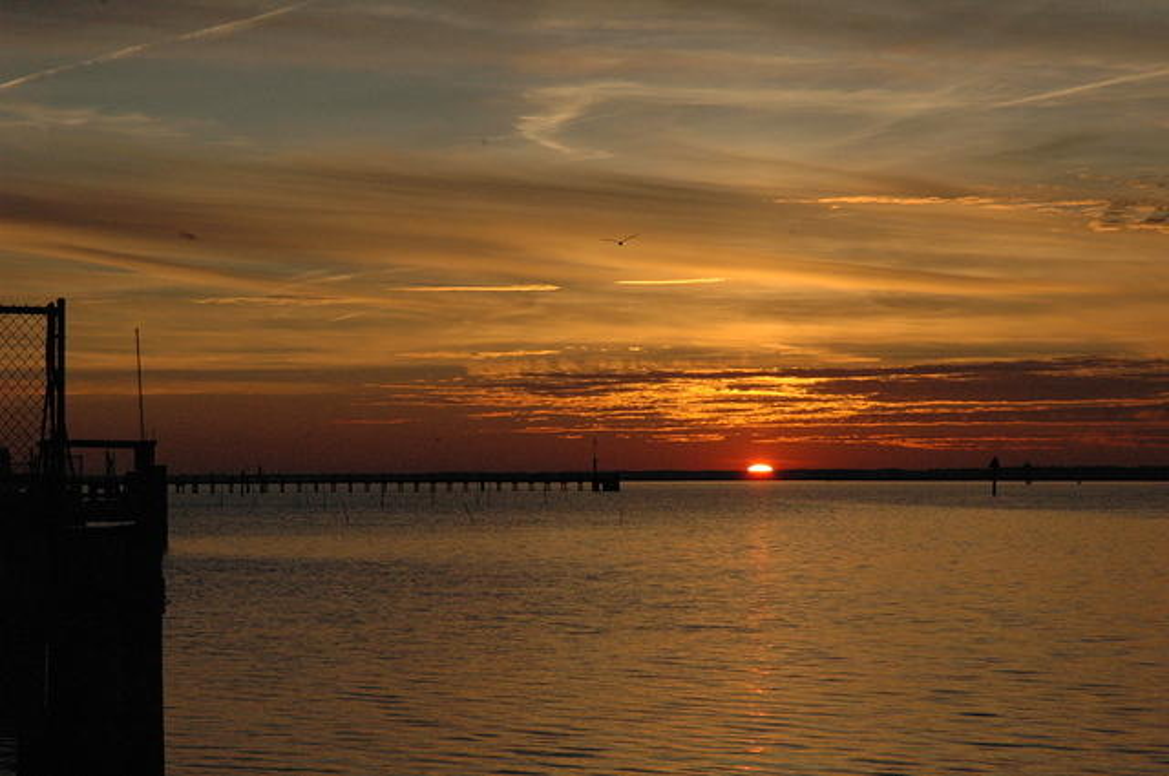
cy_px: 388
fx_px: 3405
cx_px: 584
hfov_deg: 19.5
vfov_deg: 13.0
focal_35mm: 105
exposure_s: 1/1000
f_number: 16
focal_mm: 70
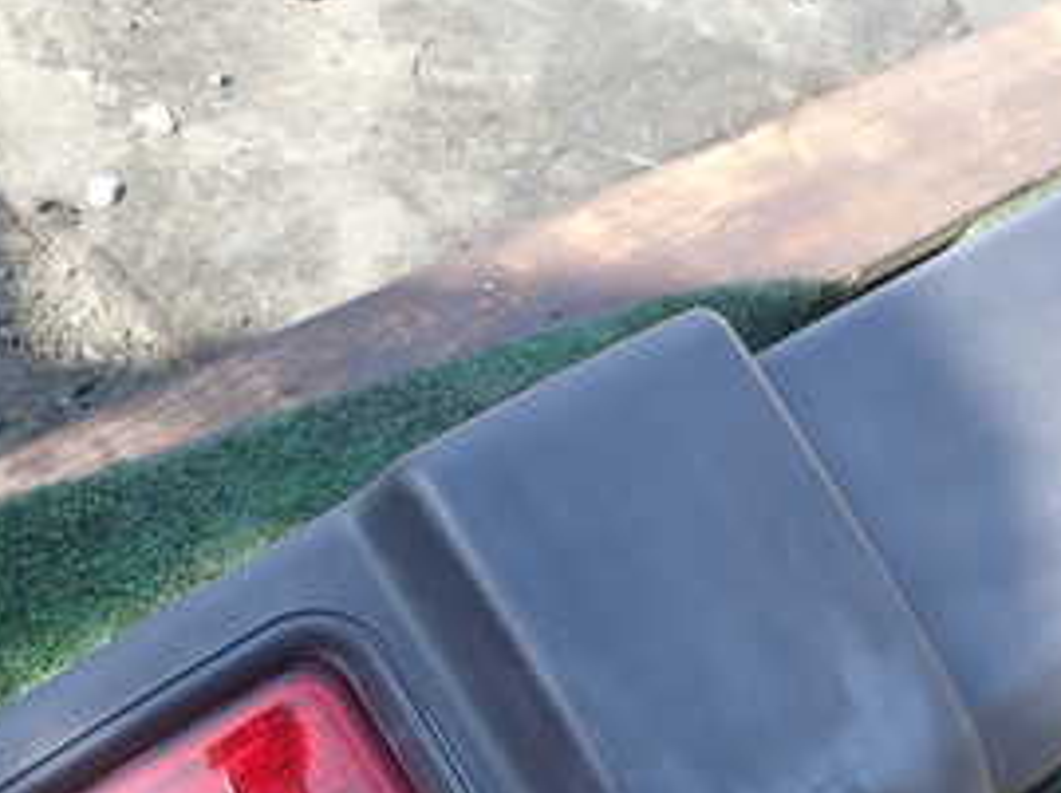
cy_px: 710
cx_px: 647
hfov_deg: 28.9
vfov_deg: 21.4
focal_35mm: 67
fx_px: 2051
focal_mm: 5.4
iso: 100
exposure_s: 1/160
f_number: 3.2
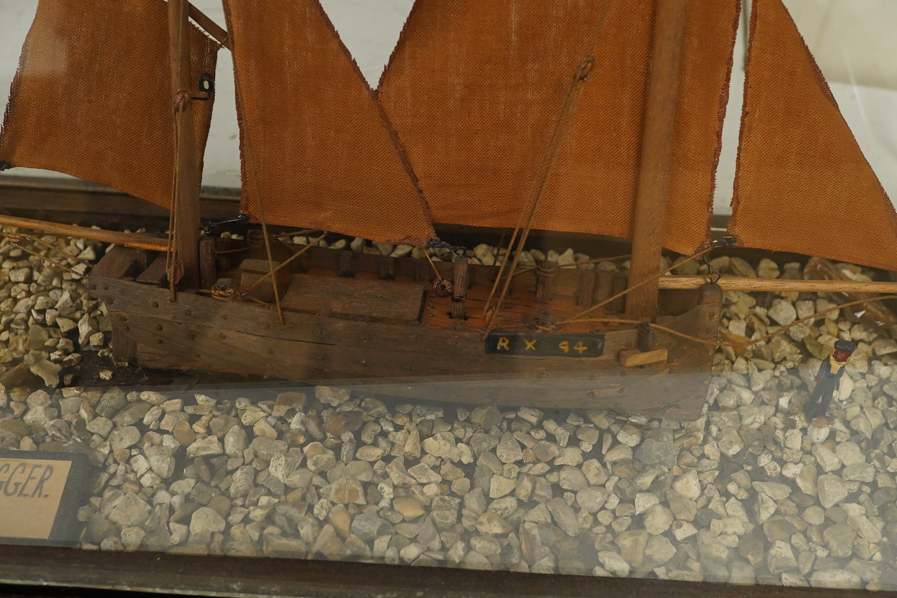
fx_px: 1121
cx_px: 448
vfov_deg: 29.9
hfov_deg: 43.6
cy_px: 299
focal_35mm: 45
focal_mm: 30
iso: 2500
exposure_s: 1/125
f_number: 6.3
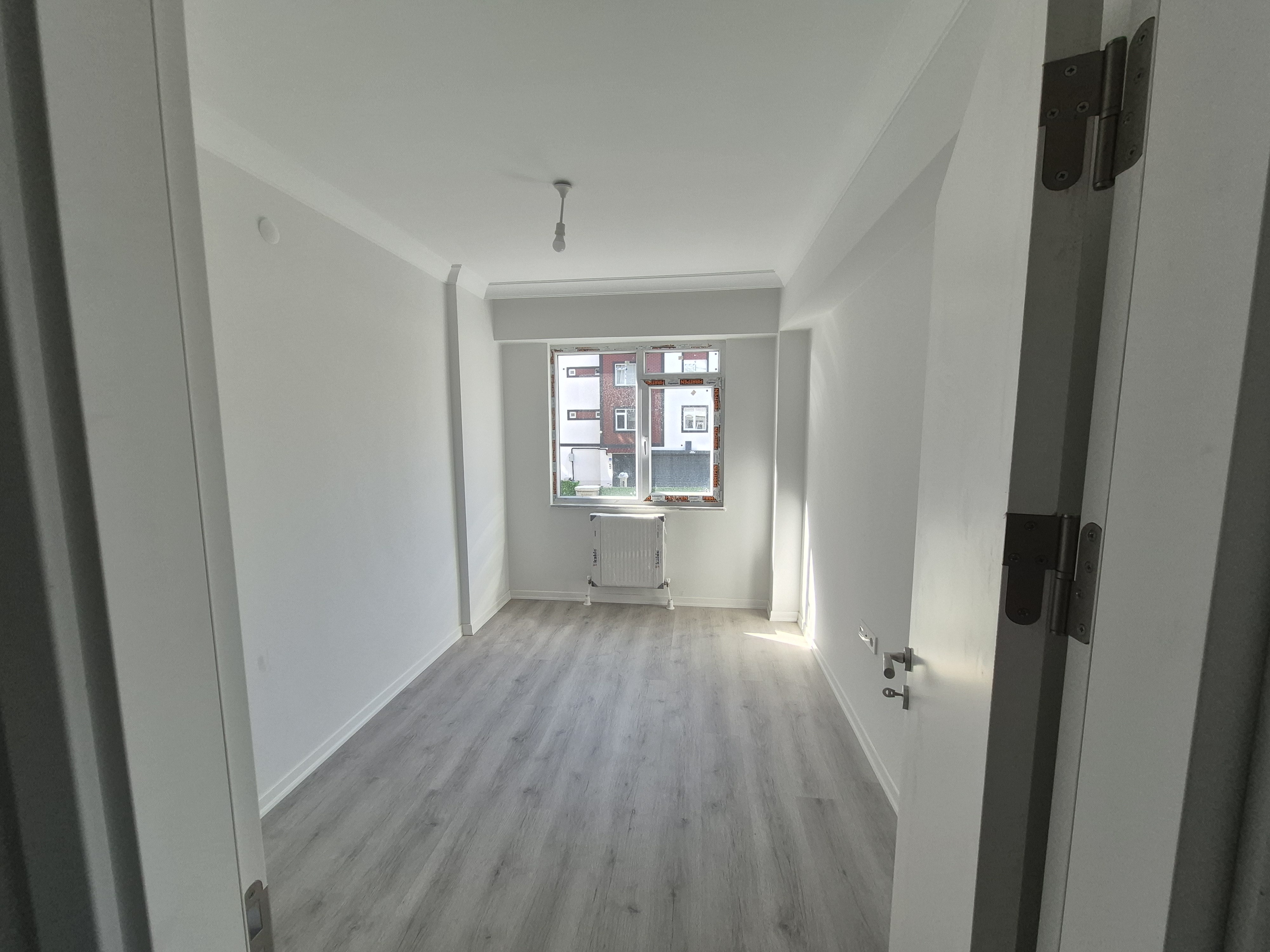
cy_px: 476
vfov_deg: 89.9
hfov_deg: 106.2
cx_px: 635
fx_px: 477
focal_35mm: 13
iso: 125
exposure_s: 1/359
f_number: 2.2
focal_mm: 1.74
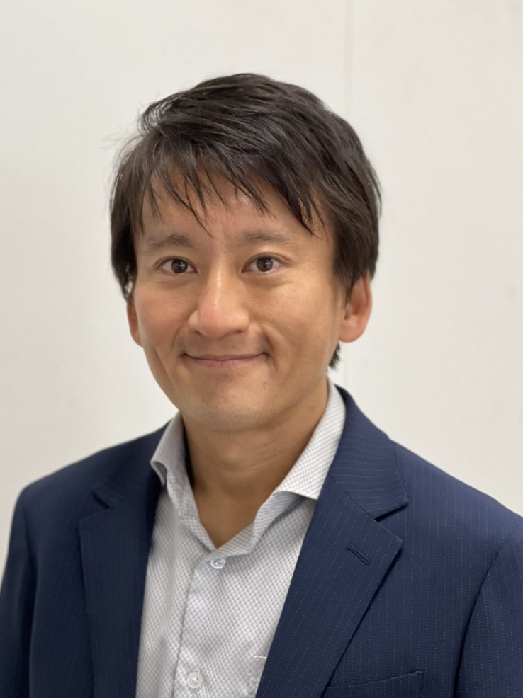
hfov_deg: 18.4
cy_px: 337
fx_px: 1614
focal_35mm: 80
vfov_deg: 24.4
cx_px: 269
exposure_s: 1/33
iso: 250
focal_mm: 9
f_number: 2.8
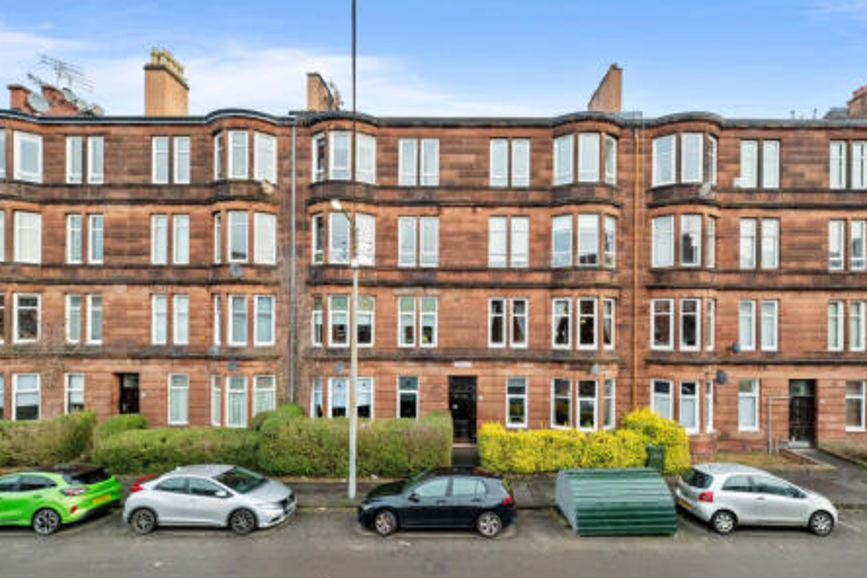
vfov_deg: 77.3
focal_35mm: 15
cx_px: 451
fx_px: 361
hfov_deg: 100.3
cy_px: 306
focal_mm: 14
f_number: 8
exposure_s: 1/320
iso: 2500
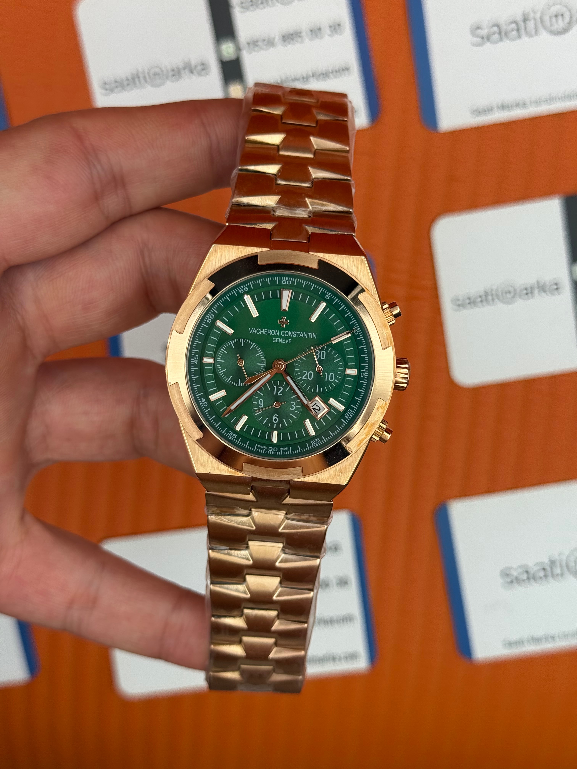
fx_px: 1067
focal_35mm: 48
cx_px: 288
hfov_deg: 30.3
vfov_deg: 39.7
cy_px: 384
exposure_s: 1/652
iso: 64
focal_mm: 6.76
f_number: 1.78
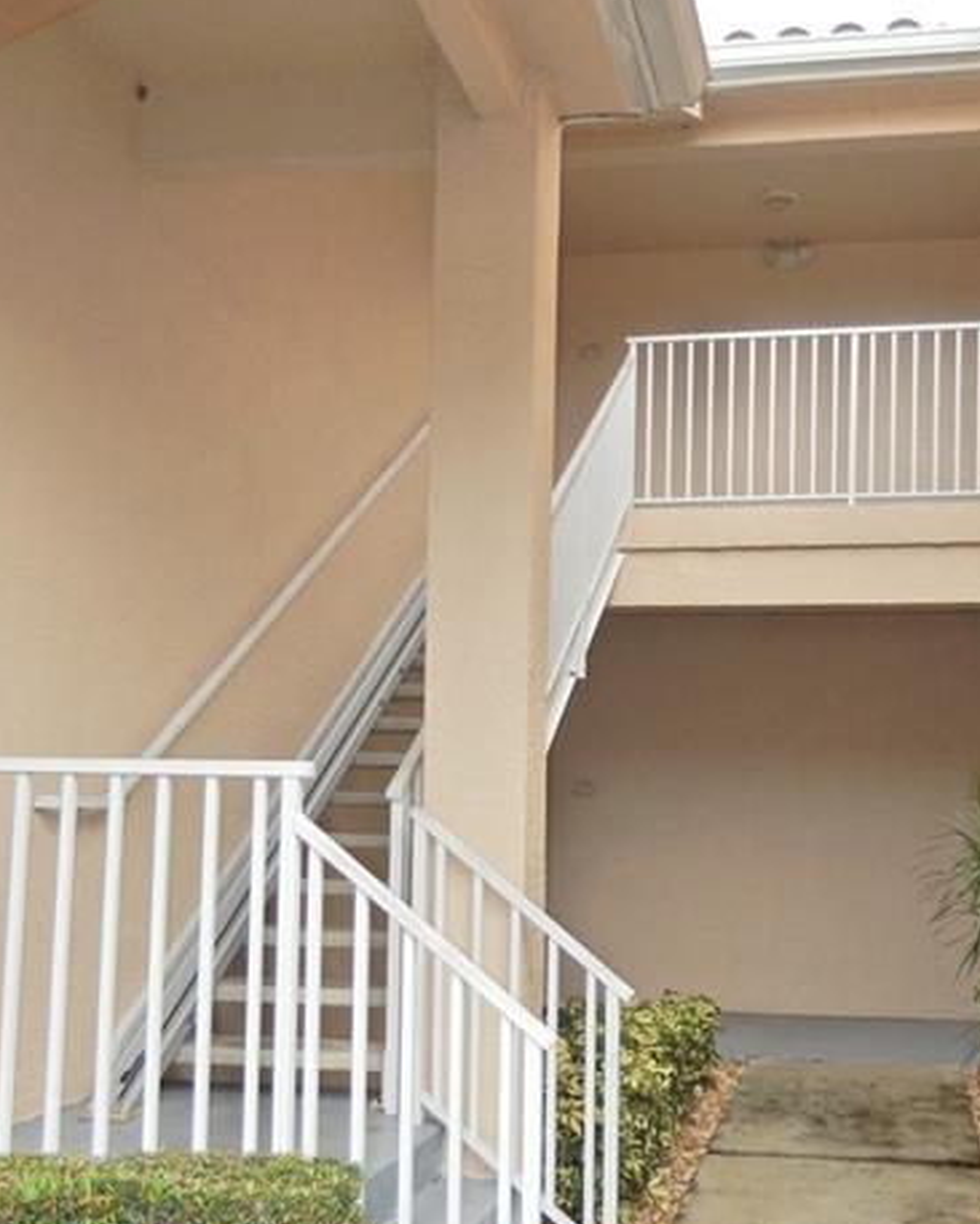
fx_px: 1485
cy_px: 793
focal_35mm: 41
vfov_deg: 44.3
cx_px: 613
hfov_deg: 36.3
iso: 125
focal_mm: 4.5
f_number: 3.4
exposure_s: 1/400
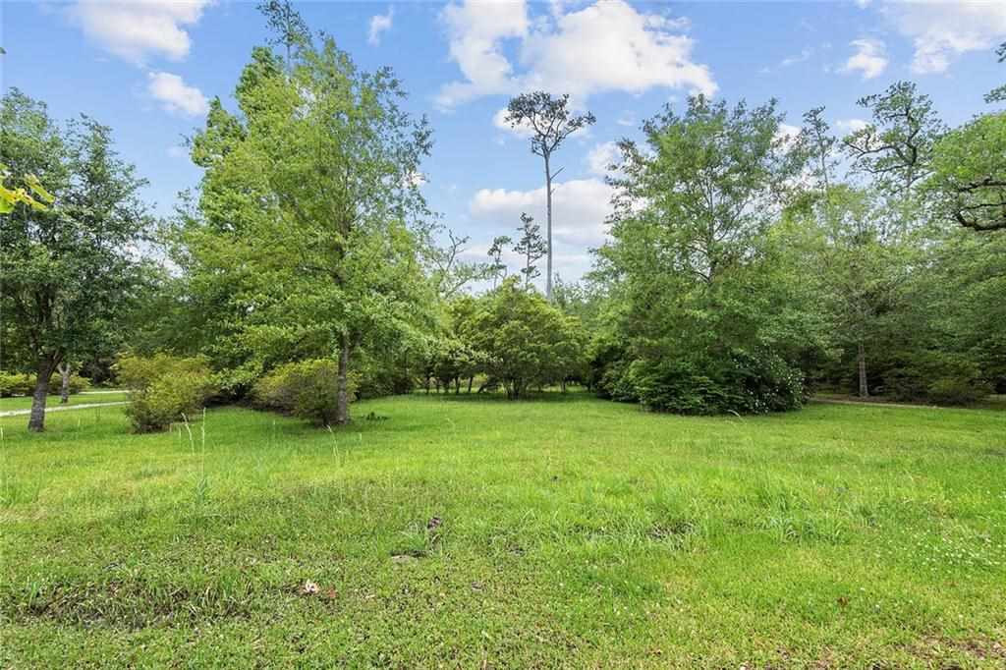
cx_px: 503
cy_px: 335
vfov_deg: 73.7
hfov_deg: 96.8
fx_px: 447
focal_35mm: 16
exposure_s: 1/100
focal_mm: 16
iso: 200
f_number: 10
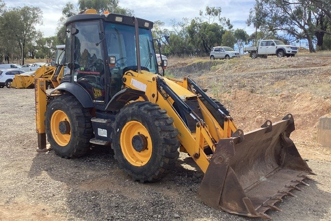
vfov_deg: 40.0
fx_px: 303
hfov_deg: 57.2
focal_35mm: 33
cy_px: 120
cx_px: 168
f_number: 2.4
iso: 25
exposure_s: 1/364
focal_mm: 3.3
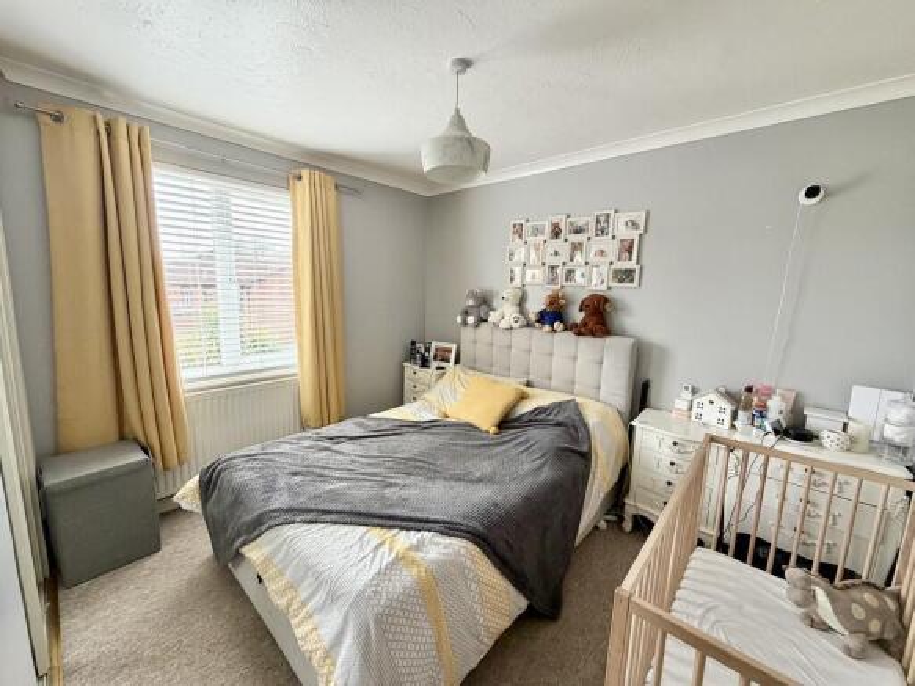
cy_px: 343
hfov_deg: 102.1
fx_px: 370
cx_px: 458
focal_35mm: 14
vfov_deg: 85.7
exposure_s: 1/121
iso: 200
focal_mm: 2.22
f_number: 2.2
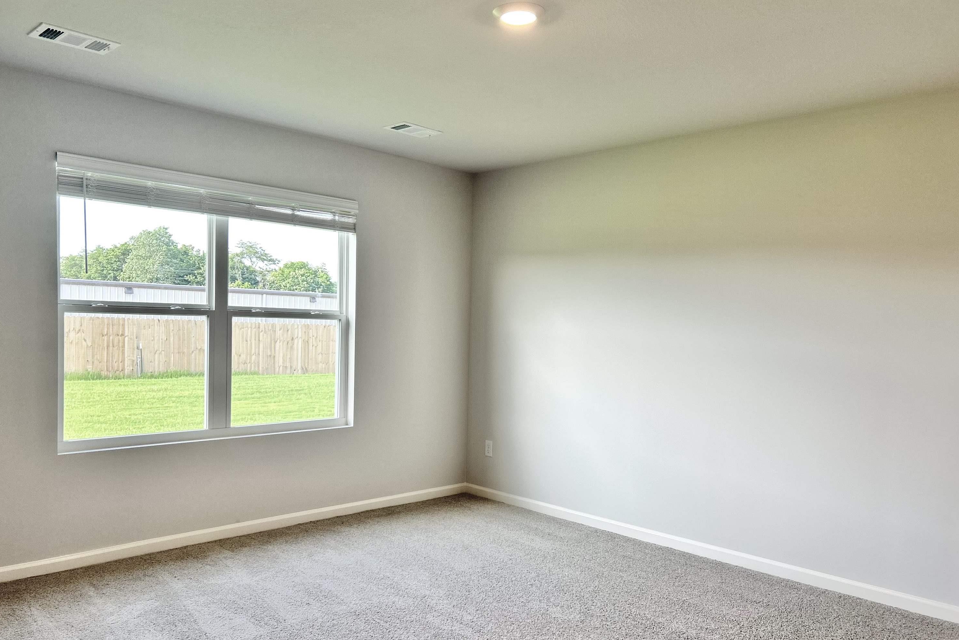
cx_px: 473
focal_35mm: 28
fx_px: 746
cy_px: 352
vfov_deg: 46.3
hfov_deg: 65.5
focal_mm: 5.7
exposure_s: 1/120
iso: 40
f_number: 1.5
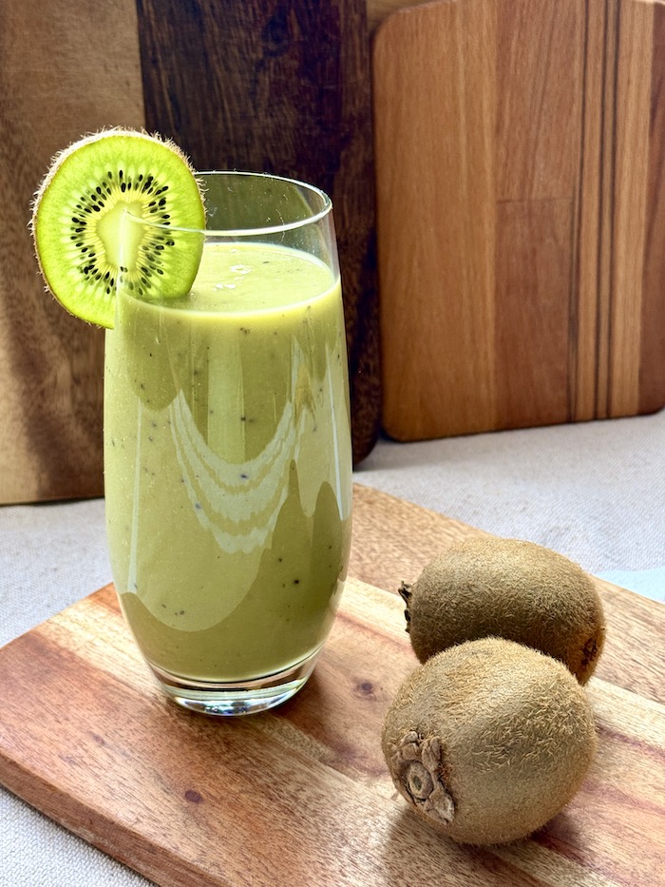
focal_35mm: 48
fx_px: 1229
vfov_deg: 39.7
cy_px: 444
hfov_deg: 30.3
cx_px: 332
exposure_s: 1/63
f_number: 1.78
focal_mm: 6.76
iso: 100
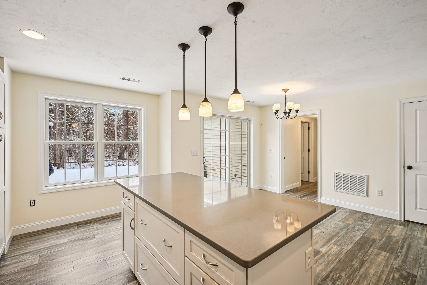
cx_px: 214
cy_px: 142
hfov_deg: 96.7
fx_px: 190
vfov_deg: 73.7
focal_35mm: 16
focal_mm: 16
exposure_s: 1/80
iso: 400
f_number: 8
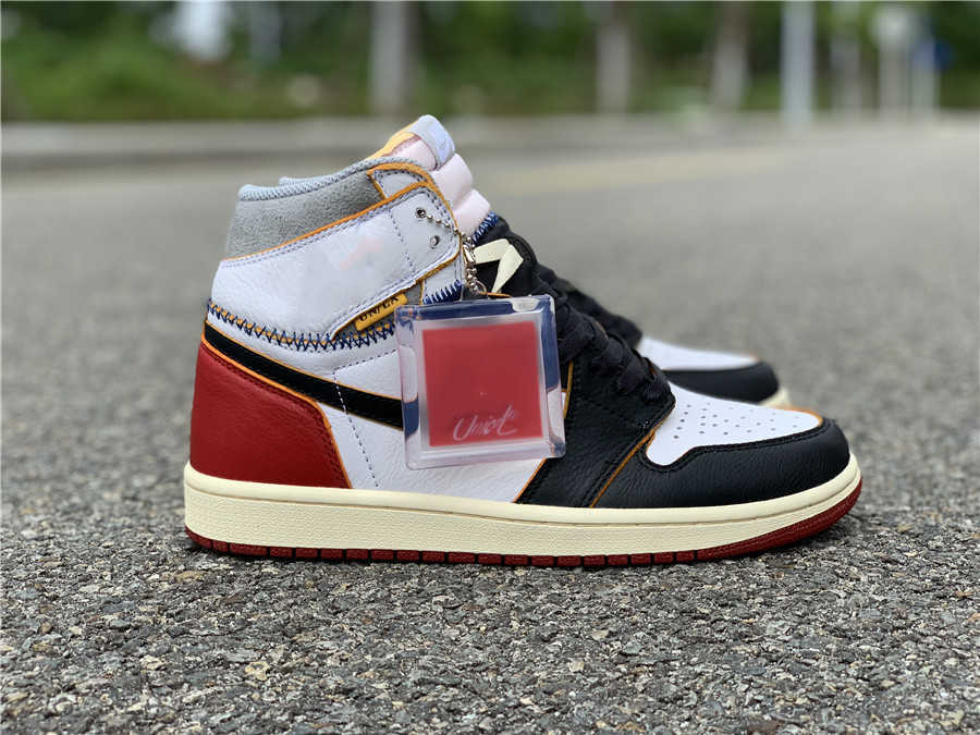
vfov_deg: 28.0
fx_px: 1472
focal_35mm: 52
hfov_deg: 36.8
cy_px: 368
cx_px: 490
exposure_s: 1/241
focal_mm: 6
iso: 16
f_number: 2.4
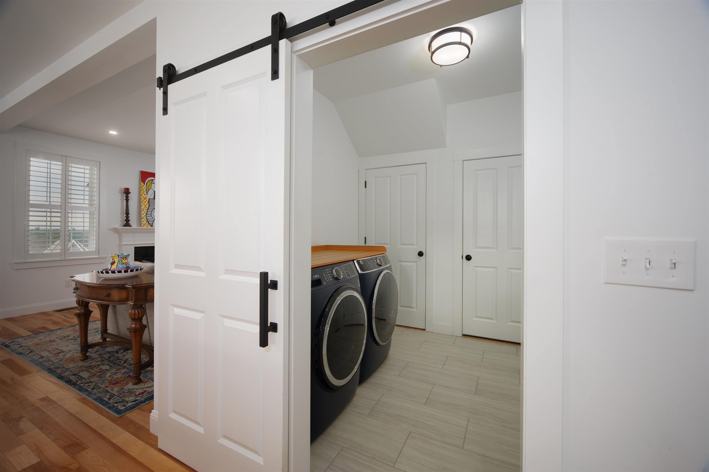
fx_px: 285
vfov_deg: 79.2
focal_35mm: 14
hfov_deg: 102.3
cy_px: 236
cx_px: 354
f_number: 9
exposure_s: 1/80
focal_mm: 14.5
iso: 320
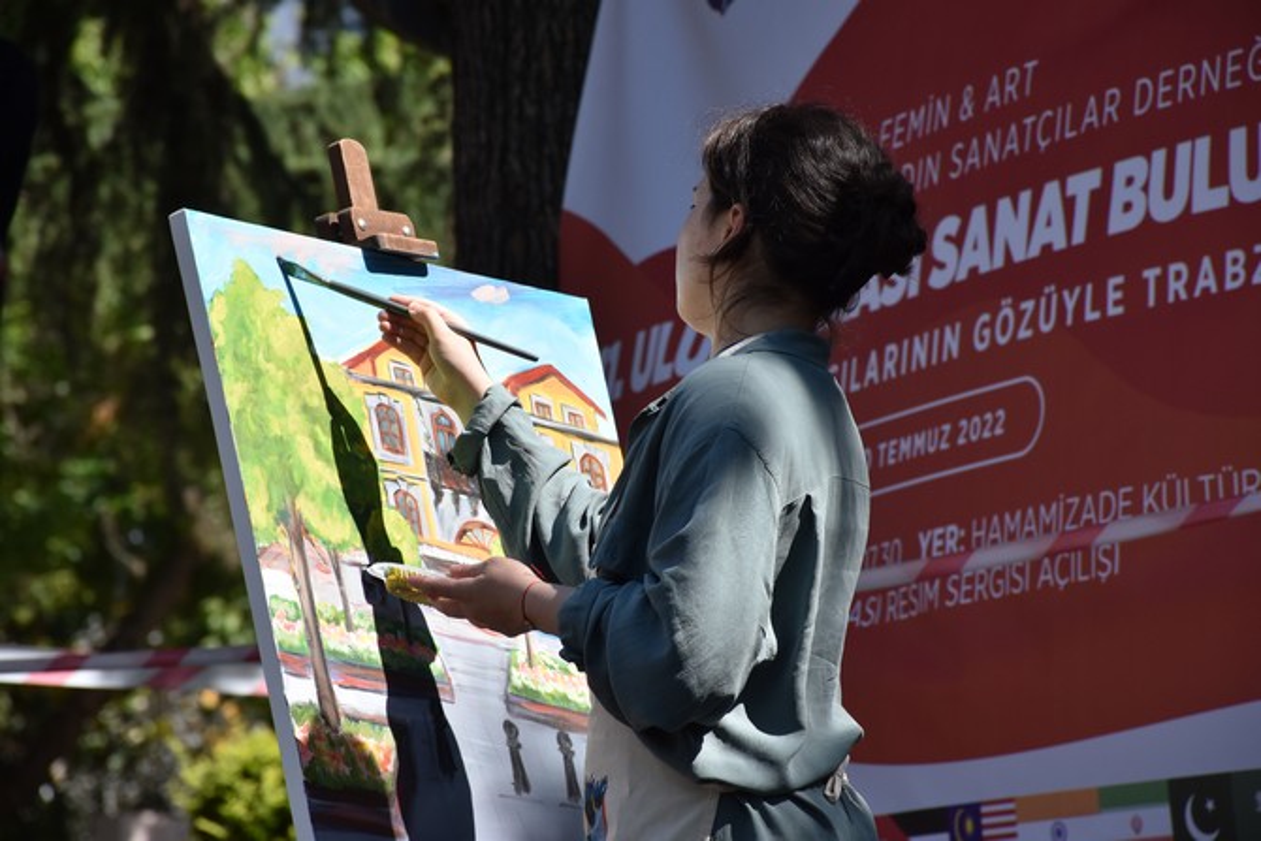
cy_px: 420
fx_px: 7357
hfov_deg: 9.8
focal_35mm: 210
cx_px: 630
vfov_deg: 6.5
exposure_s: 1/1000
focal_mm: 140
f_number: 8
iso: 500
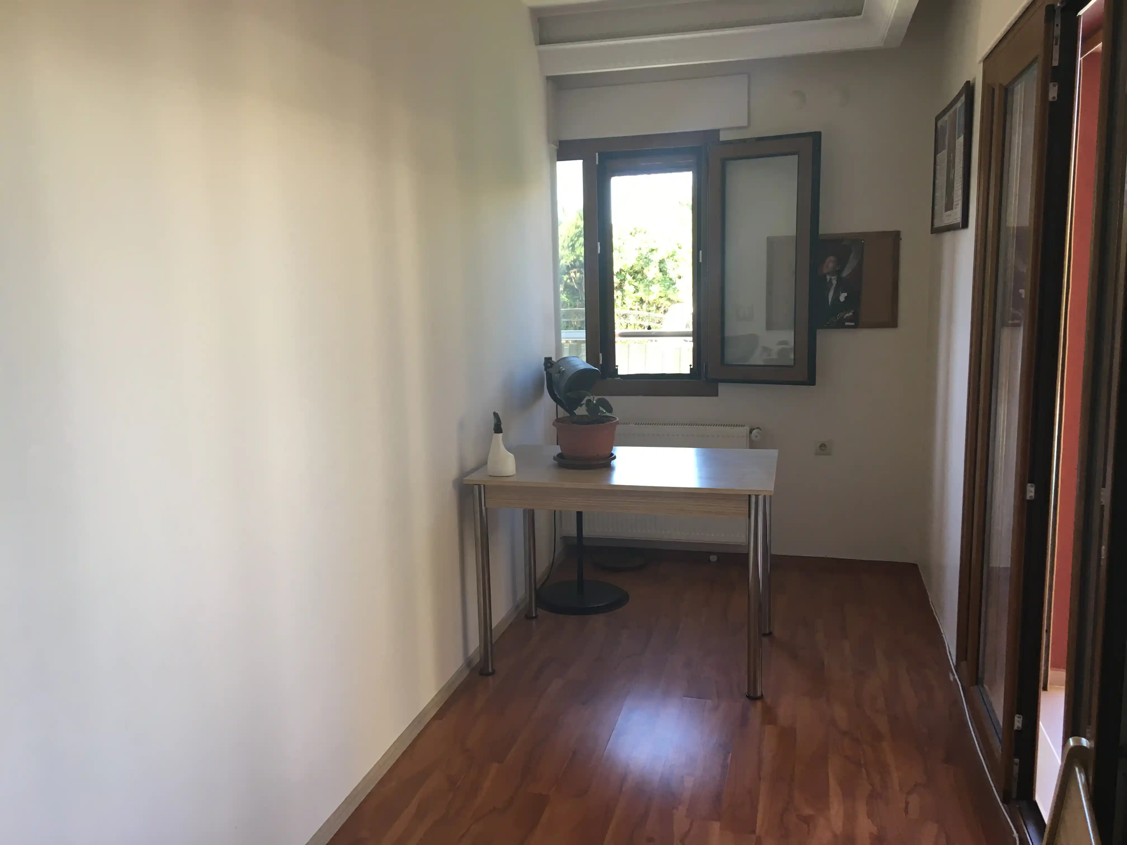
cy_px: 422
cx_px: 564
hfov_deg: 61.7
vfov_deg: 48.2
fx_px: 944
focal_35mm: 29
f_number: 2.2
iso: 32
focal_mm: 4.15
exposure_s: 1/33
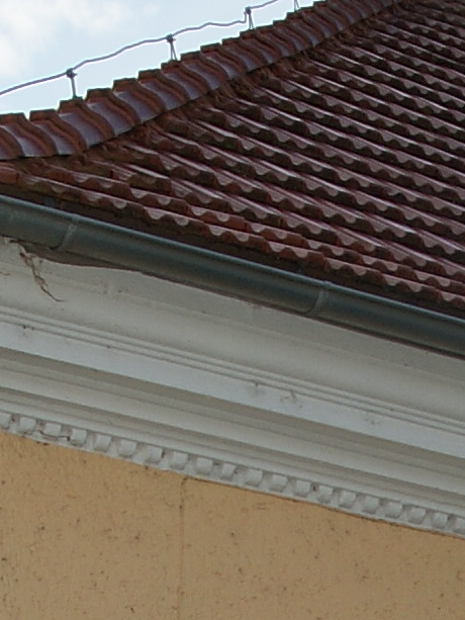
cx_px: 501
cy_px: 964
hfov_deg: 9.5
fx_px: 2776
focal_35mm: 155
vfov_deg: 12.1
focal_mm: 17
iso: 100
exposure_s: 1/80
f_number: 9
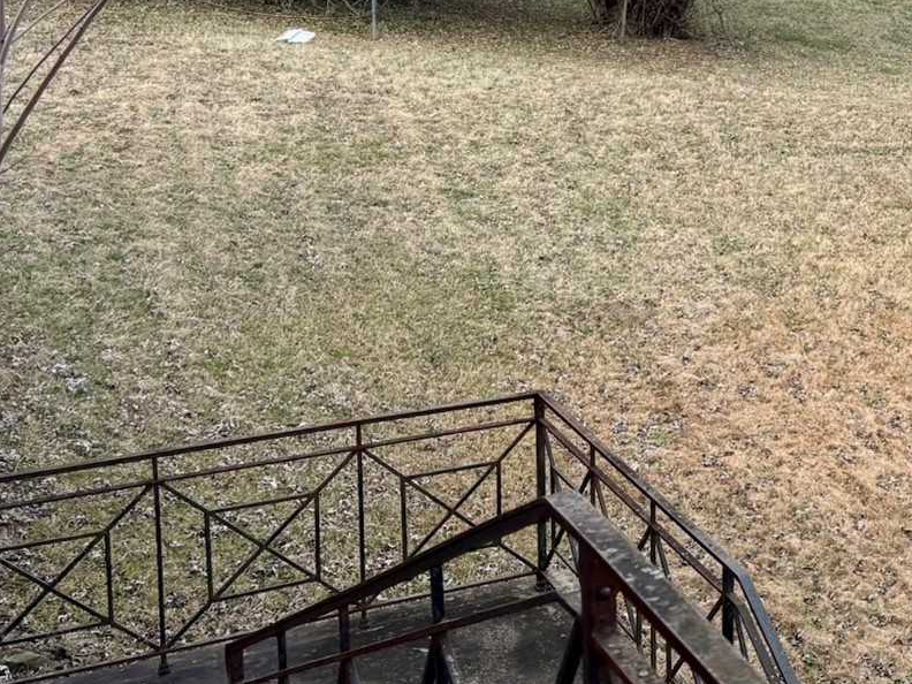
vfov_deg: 22.8
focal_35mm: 63
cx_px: 1014
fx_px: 1660
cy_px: 88
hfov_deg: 27.9
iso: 50
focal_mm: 5.96
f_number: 1.6
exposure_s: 1/408
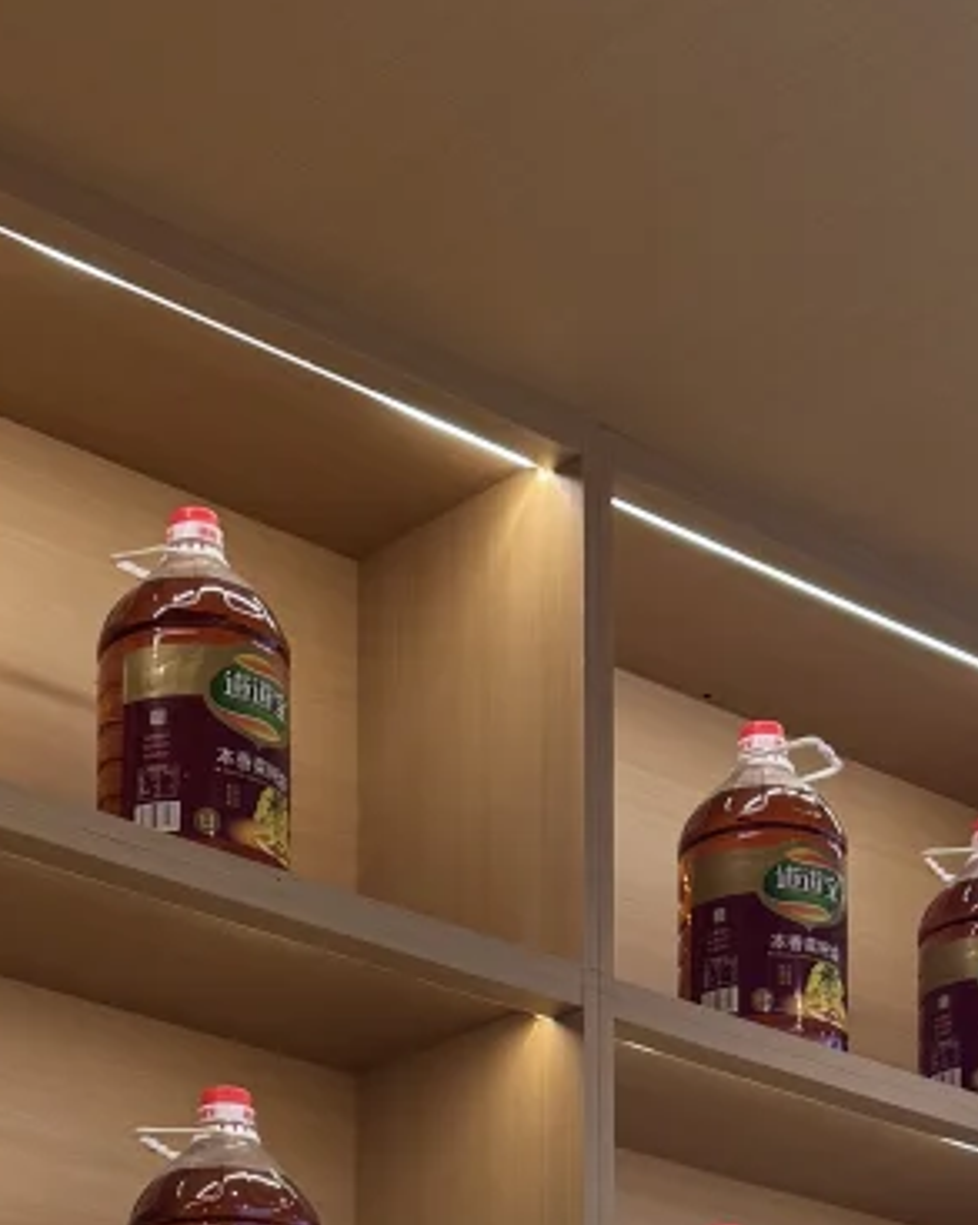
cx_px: 417
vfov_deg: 18.9
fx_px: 3333
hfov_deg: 16.7
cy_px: 1696
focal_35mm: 92
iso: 64
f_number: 1.78
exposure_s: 1/121
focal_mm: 6.76
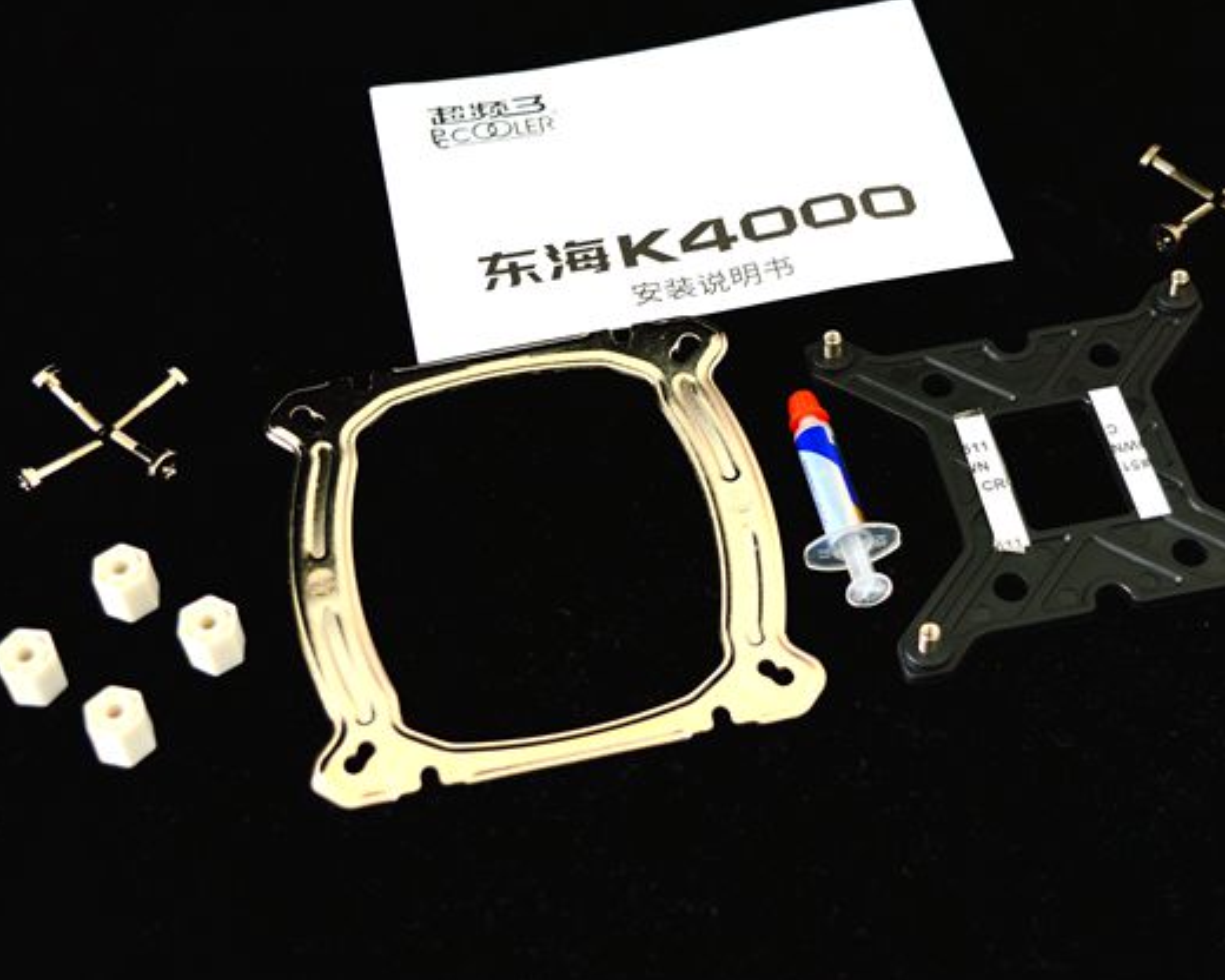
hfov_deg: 30.1
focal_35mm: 63
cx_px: 716
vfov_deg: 24.3
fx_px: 2272
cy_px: 428
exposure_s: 1/2
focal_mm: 31
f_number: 5
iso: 100
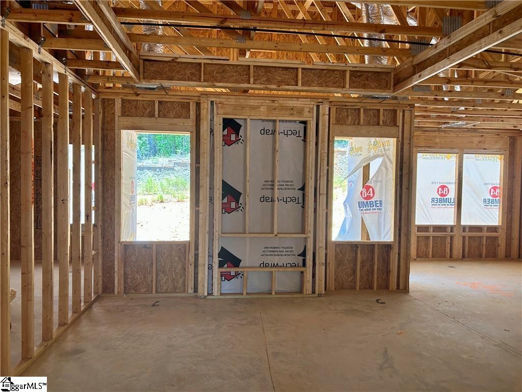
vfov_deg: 53.1
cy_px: 196
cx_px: 261
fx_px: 392
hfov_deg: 67.3
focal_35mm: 26
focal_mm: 5.7
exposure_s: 1/155
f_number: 1.5
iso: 64
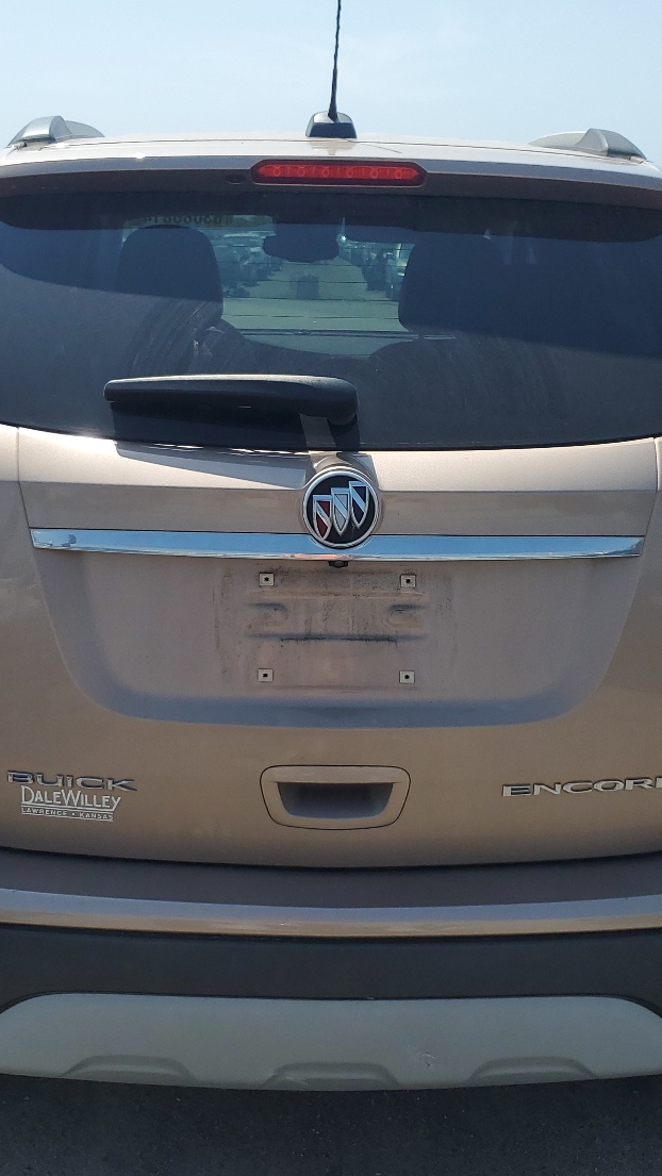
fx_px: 1279
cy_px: 602
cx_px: 313
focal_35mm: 41
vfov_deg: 49.4
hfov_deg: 29.0
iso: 50
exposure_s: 1/5000
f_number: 1.5
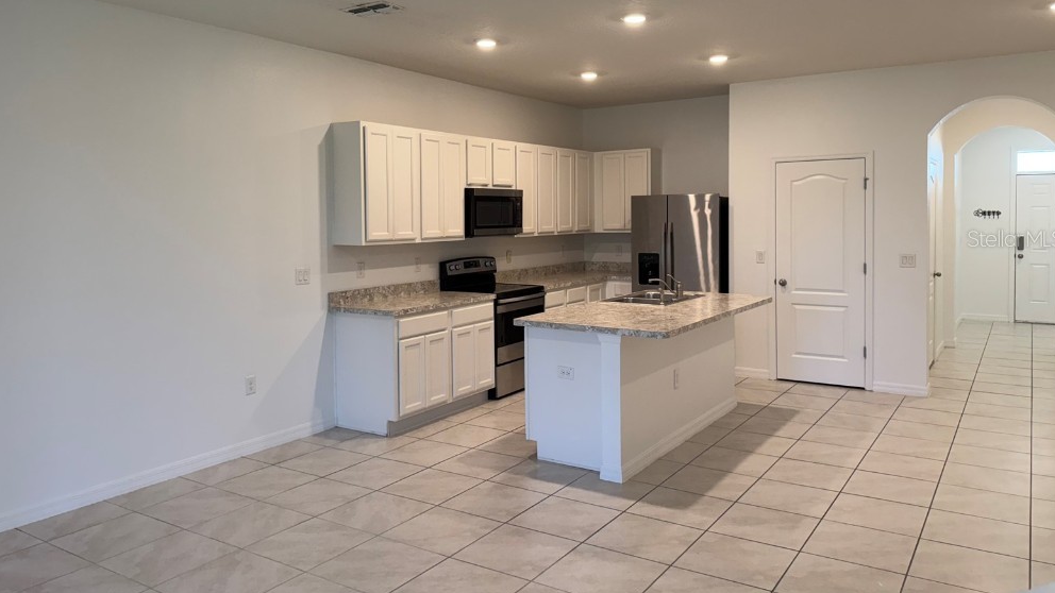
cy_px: 238
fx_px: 755
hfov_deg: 69.9
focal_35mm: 27
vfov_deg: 42.7
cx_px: 523
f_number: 1.78
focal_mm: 6.76
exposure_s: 1/120
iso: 160
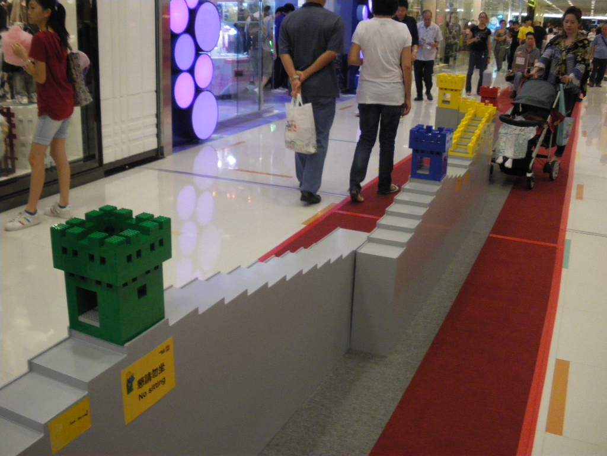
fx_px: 631
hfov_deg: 51.4
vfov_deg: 39.7
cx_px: 304
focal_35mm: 36
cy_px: 228
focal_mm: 6.3
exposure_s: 1/50
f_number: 3.5
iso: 400
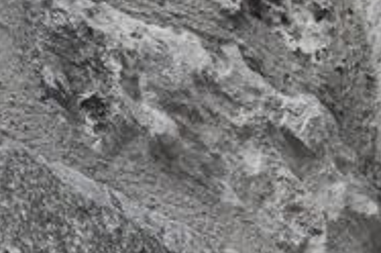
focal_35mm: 1689
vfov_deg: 0.8
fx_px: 17844
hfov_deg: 1.2
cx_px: 768
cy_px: -92
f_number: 5.6
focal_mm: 200
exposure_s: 1/500
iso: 2800
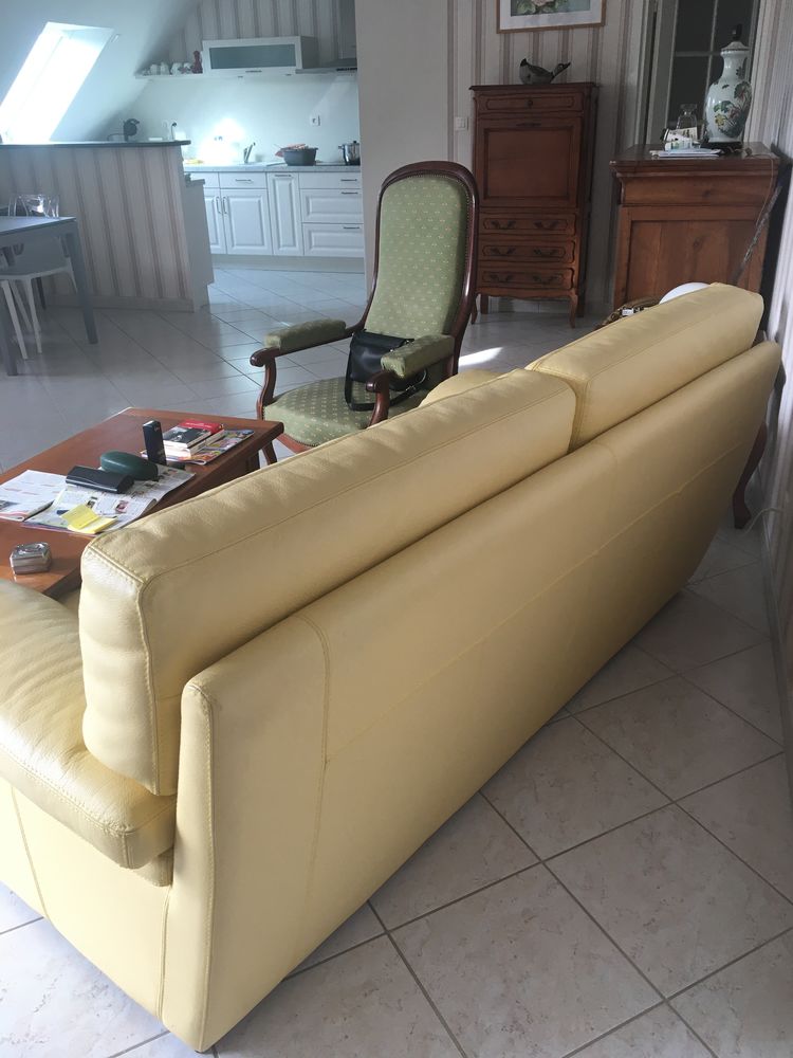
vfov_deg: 61.7
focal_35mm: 29
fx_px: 886
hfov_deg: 48.2
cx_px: 396
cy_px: 529
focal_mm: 4.15
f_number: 2.2
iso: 25
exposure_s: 1/33
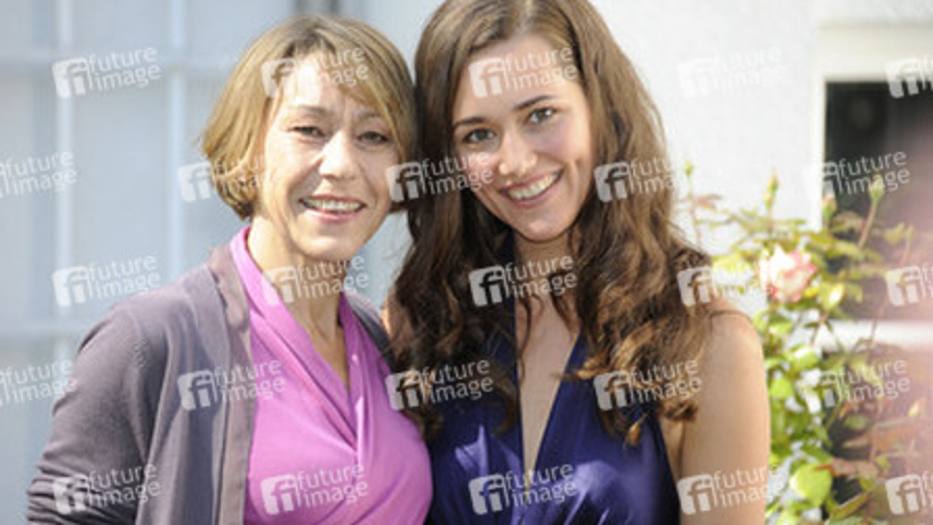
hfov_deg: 6.8
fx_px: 7818
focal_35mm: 316
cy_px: 229
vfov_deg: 3.8
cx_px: 468
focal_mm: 300
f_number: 6.3
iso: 400
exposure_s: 1/160
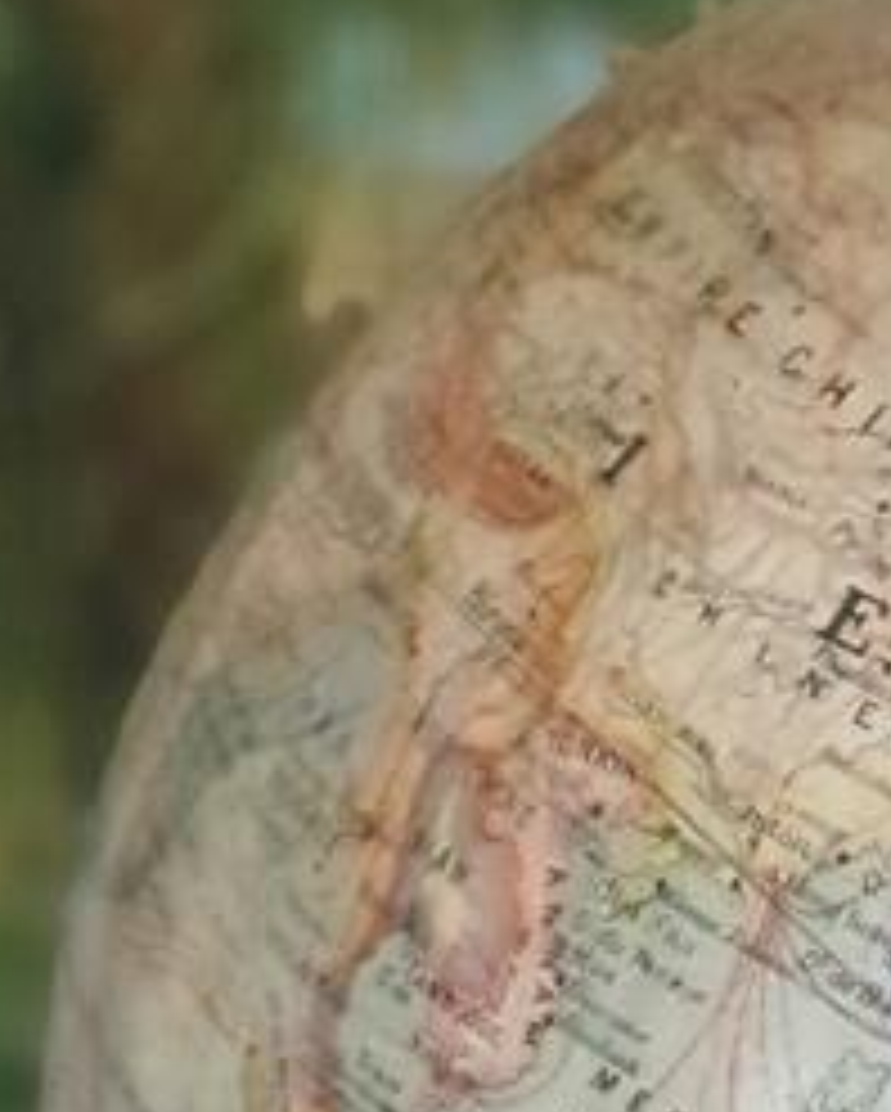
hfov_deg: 7.2
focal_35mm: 210
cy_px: 1850
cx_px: 1490
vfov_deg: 8.9
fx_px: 6914
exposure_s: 1/25
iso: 1600
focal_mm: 6
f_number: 2.4
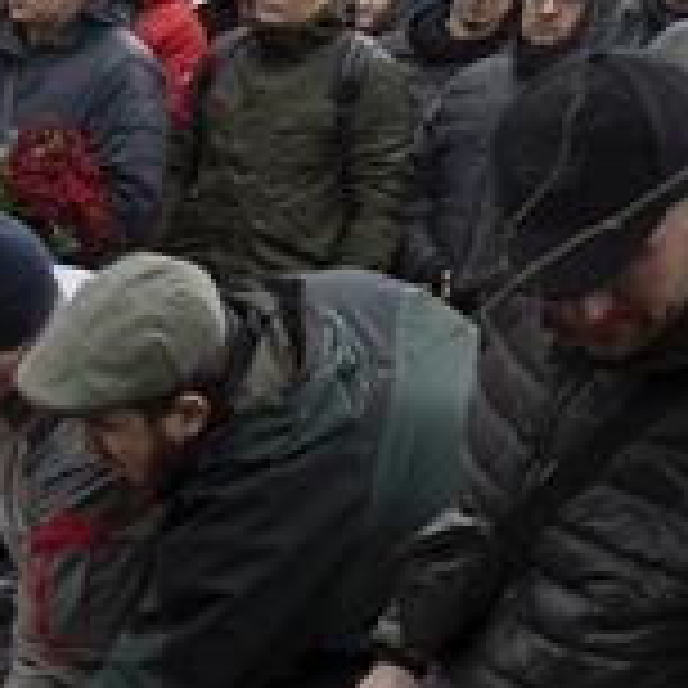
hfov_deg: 12.5
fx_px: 2833
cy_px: 816
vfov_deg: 13.5
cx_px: -607
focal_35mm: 126
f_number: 4
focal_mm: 35
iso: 640
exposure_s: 1/250
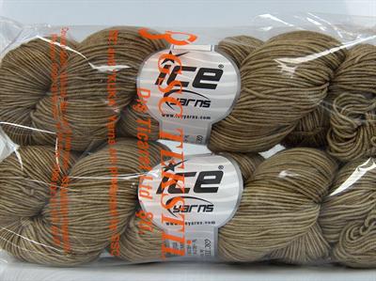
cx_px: 188
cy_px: 140
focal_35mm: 52
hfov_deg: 36.9
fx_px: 564
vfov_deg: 28.0
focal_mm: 10.64
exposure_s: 1/82.9
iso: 200
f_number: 2.8
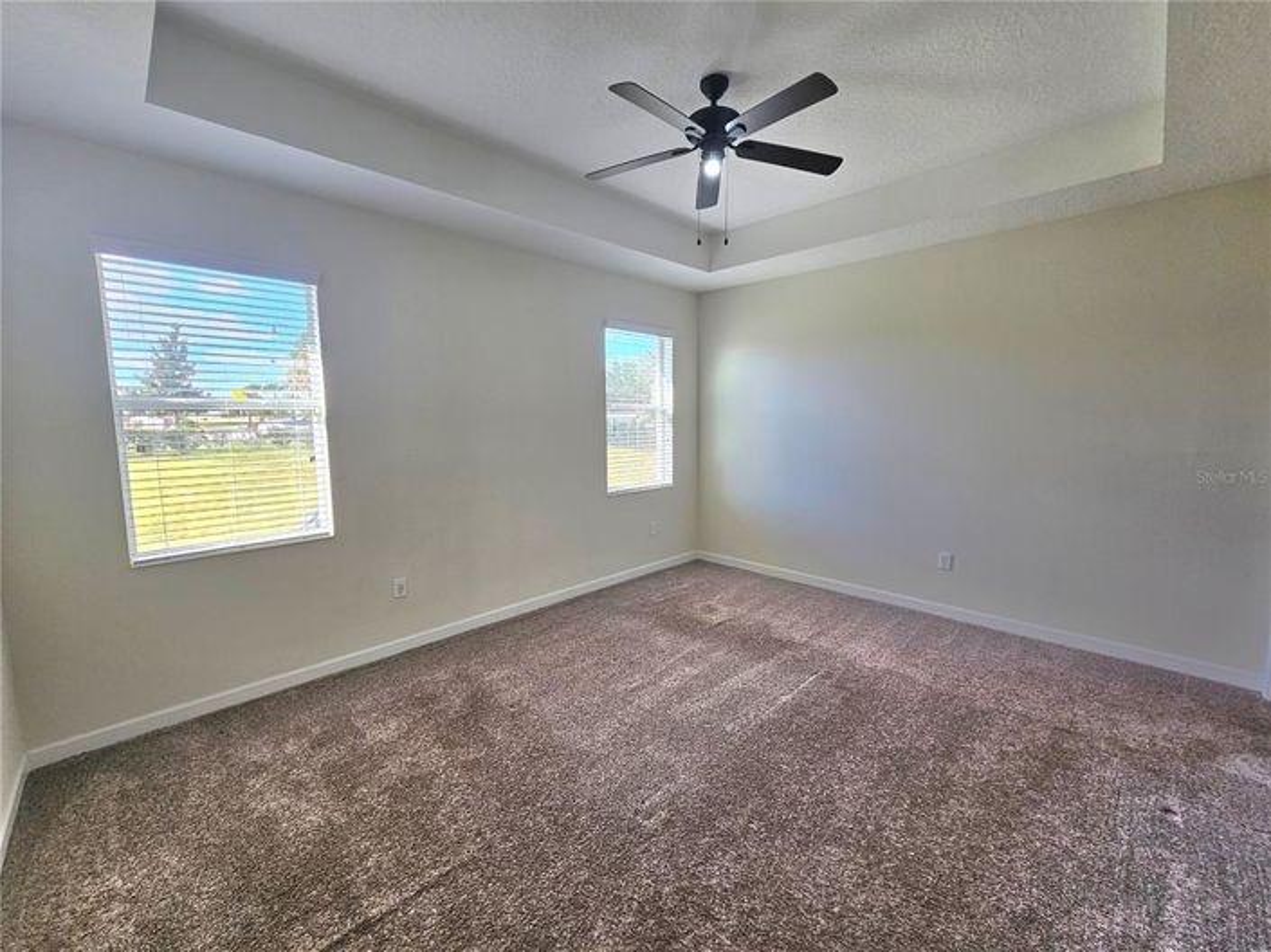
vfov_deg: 89.9
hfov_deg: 106.2
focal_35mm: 13
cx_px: 636
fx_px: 477
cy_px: 476
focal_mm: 2.2
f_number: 2.2
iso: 100
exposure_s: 1/208
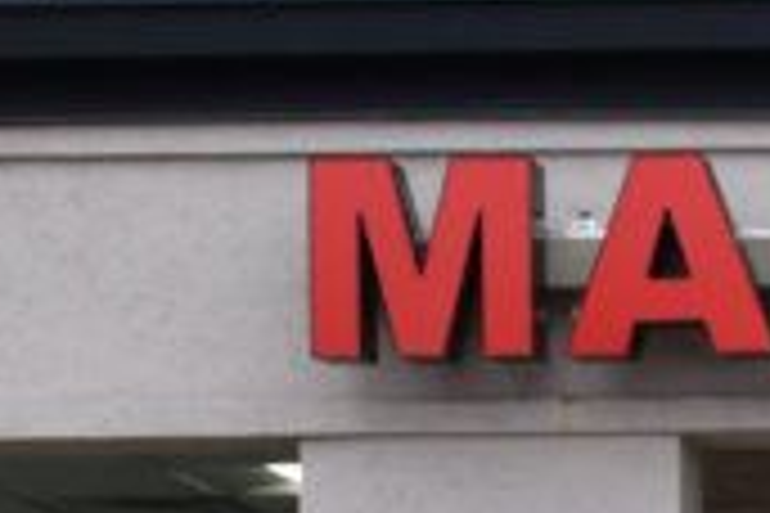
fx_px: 4812
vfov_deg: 5.8
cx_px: 1725
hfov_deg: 8.5
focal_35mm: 225
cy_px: 1269
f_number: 9
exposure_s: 1/100
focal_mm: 25
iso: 400
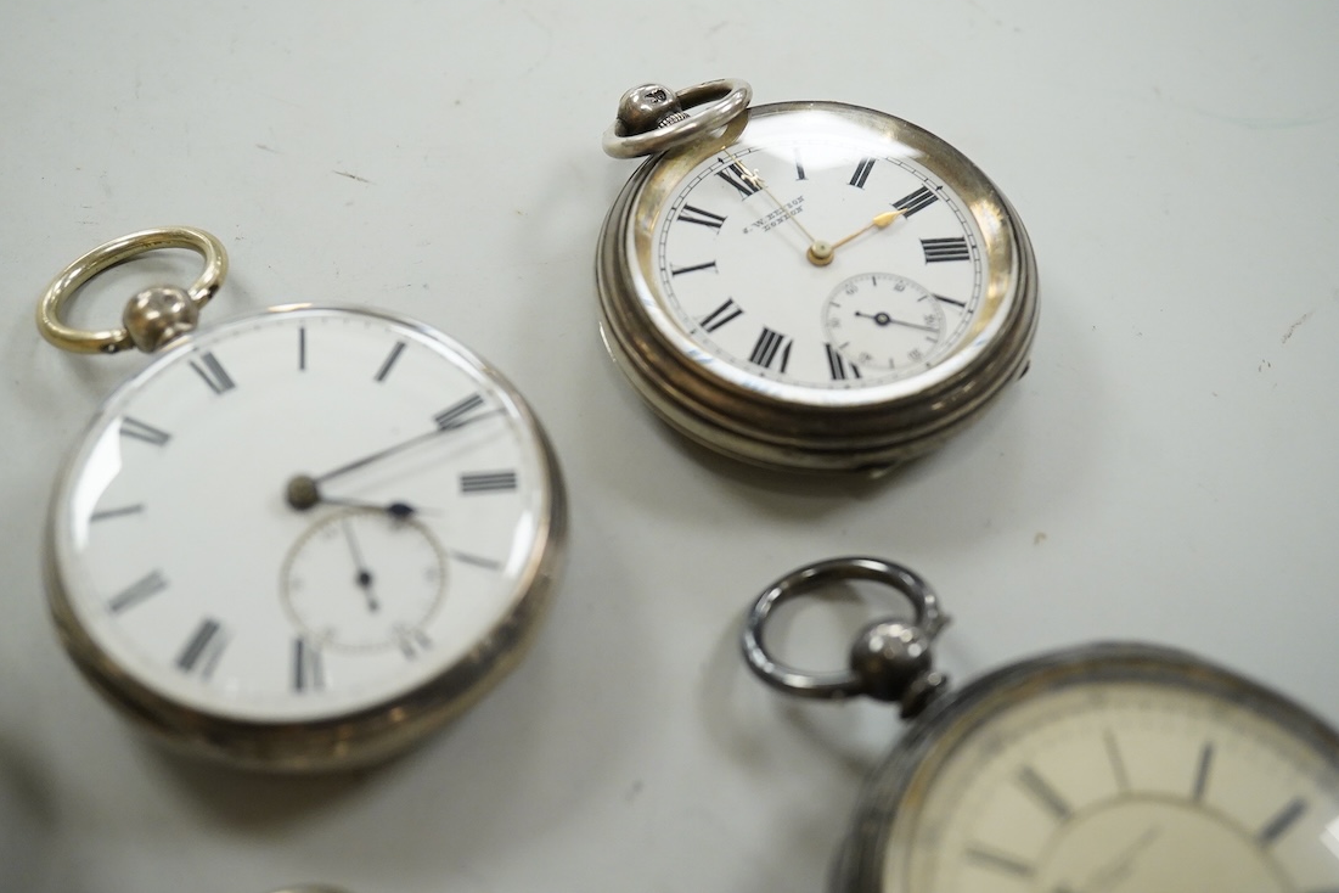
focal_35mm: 46
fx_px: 1711
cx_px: 657
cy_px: 438
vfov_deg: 29.2
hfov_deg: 42.7
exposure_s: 1/400
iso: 3200
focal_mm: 30
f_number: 7.1
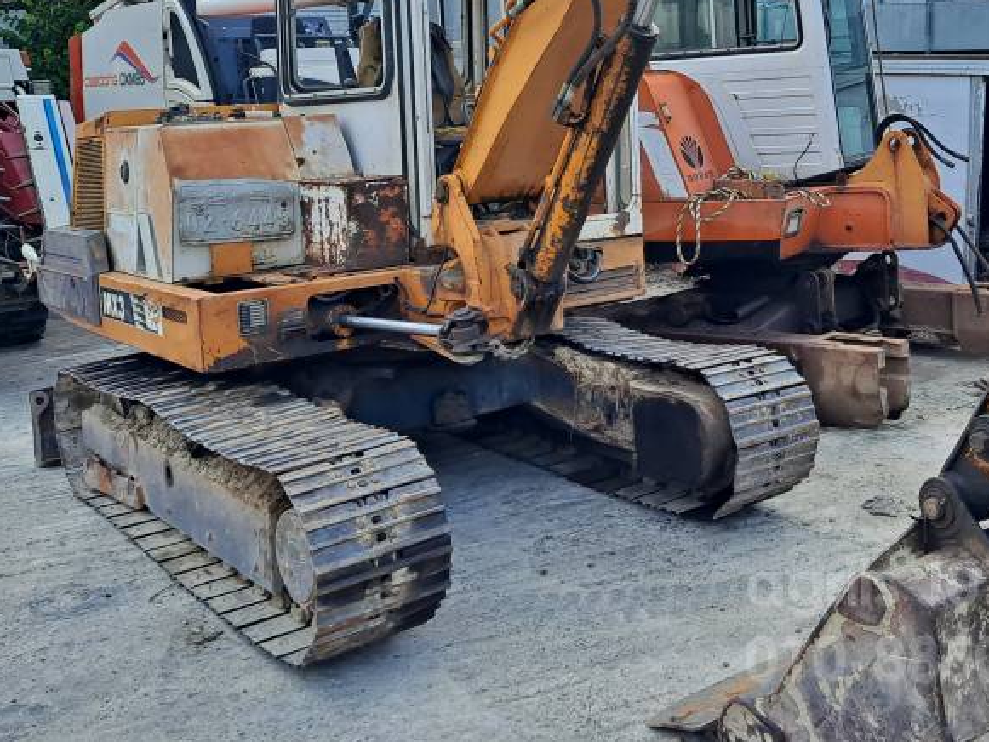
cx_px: 706
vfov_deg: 33.0
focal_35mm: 43
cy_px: 187
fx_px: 1229
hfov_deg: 42.8
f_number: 2
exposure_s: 1/317
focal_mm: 4.6
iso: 32
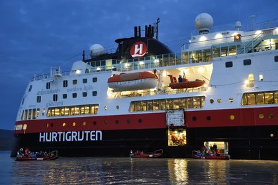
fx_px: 355
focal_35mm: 46
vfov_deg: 29.2
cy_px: 92
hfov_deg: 42.7
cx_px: 139
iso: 4000
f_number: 5.6
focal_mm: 46
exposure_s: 1/80
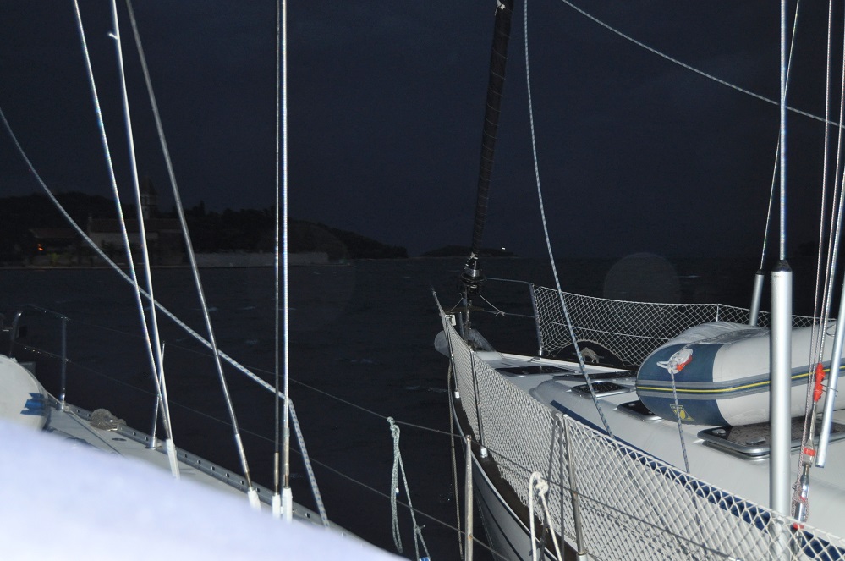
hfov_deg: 42.4
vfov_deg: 28.9
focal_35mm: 46
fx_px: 1090
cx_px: 422
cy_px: 280
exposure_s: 1/60
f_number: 4.2
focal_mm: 31
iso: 800
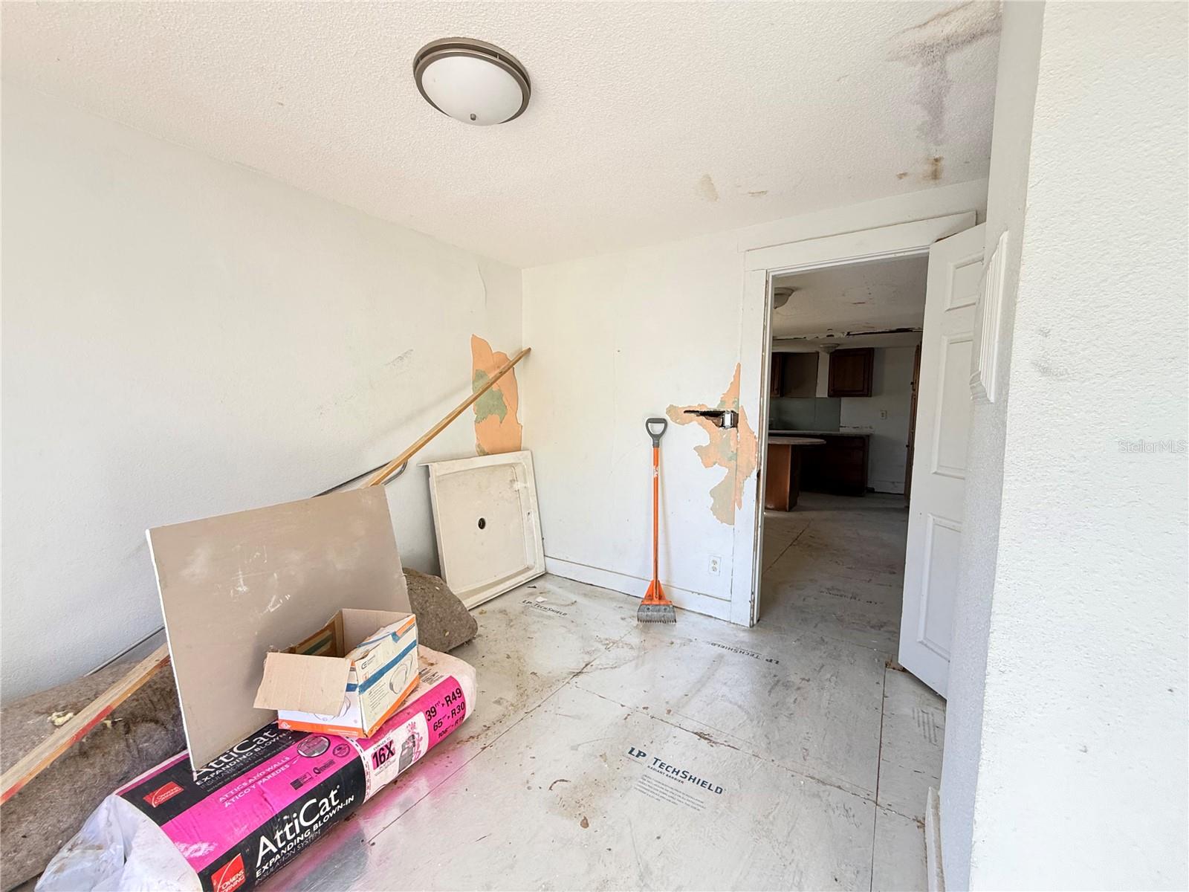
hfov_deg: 102.1
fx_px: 481
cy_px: 446
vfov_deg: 85.7
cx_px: 594
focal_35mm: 14
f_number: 2.2
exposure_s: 1/99
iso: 200
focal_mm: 2.22
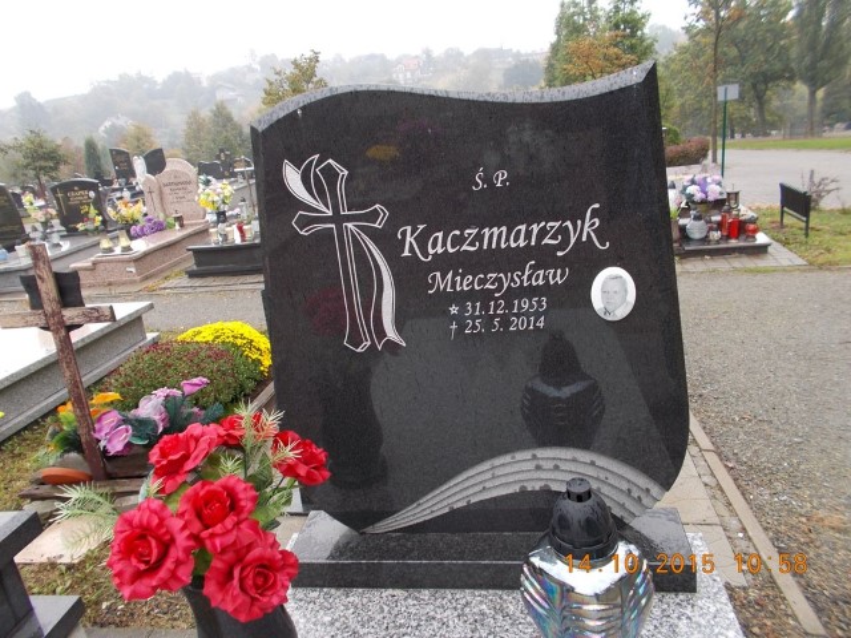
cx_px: 426
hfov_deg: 67.3
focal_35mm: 26
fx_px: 639
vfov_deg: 53.1
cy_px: 319
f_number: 3.2
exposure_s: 1/40
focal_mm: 4.6
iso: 80
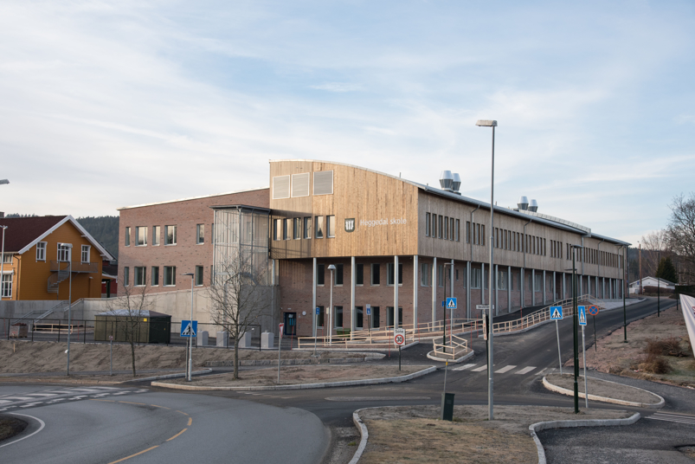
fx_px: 888
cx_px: 348
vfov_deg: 29.3
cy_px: 232
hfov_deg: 42.7
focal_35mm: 46
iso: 500
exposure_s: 1/250
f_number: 7.1
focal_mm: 46
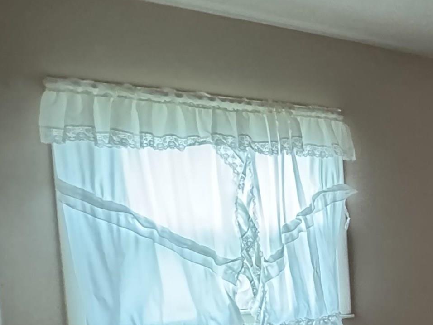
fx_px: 563
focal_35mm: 45
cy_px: 259
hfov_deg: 27.3
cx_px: 666
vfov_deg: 31.4
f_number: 2.2
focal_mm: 2.22
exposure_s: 1/60
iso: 1000
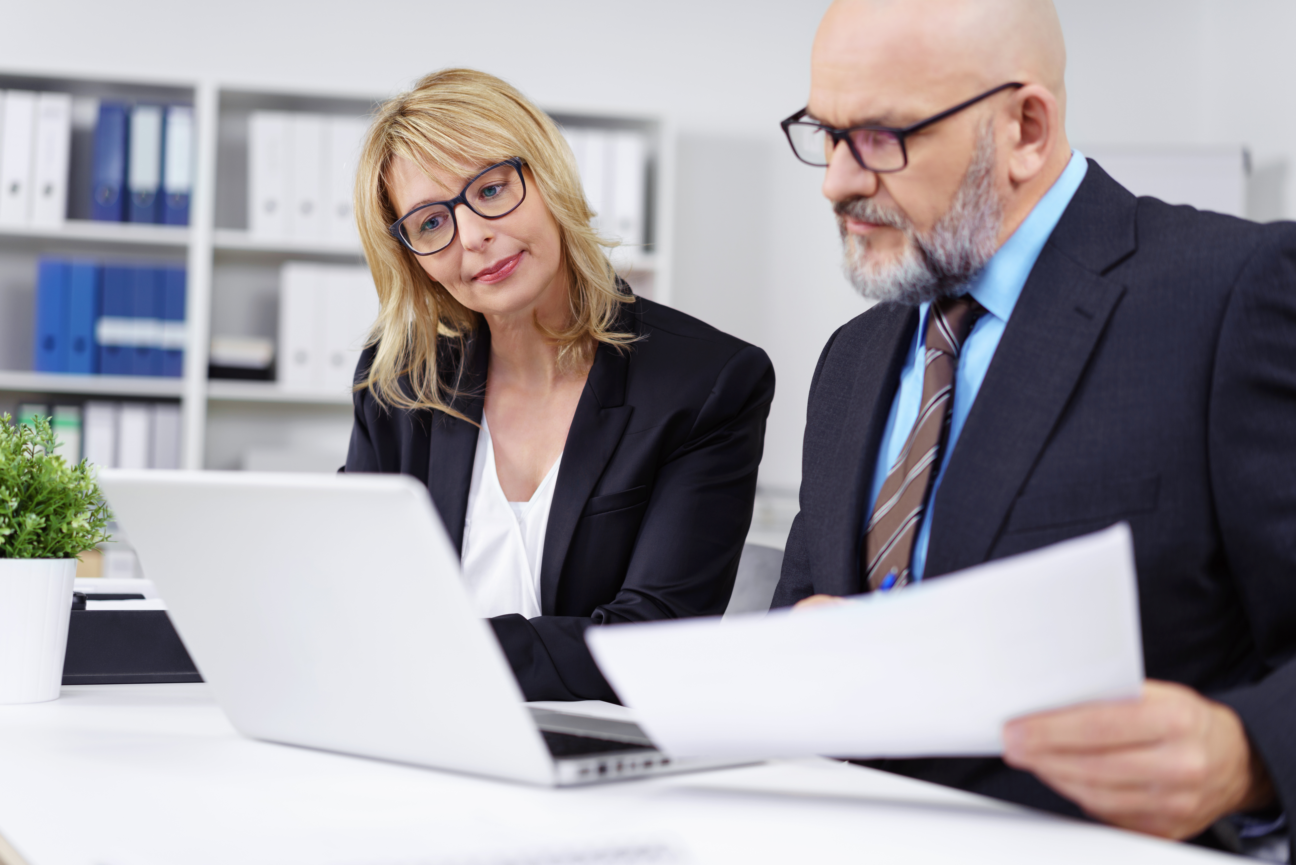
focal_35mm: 55
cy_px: 432
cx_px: 648
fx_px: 1980
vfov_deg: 24.6
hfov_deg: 36.2
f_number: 2.2
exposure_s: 1/160
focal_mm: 55
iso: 100
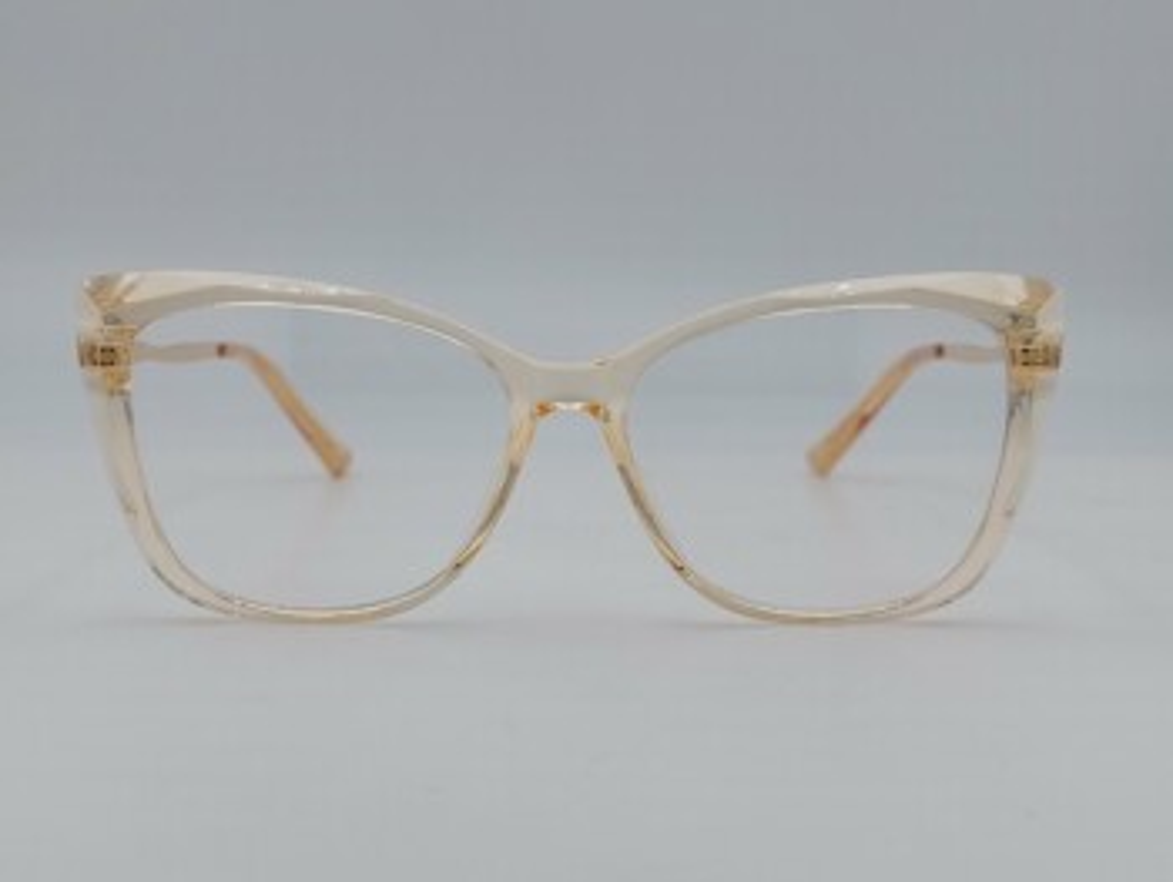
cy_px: 441
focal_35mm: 25
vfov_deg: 54.9
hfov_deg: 69.4
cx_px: 586
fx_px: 848
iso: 40
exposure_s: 1/1743
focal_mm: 5.23
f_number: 1.8
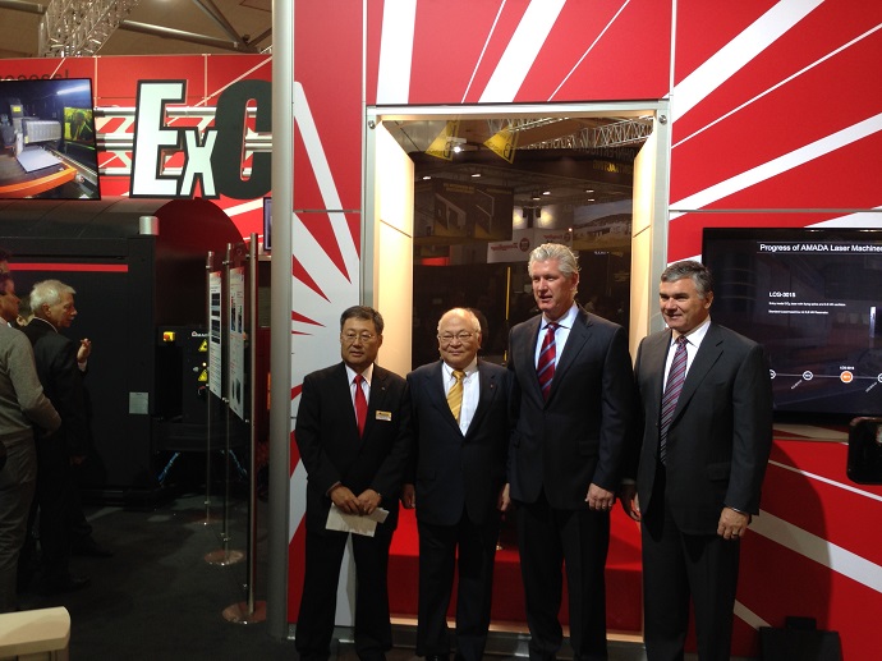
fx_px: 841
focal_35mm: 33
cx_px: 441
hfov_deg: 55.4
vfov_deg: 42.9
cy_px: 330
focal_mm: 4.12
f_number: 2.4
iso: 50
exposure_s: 1/24
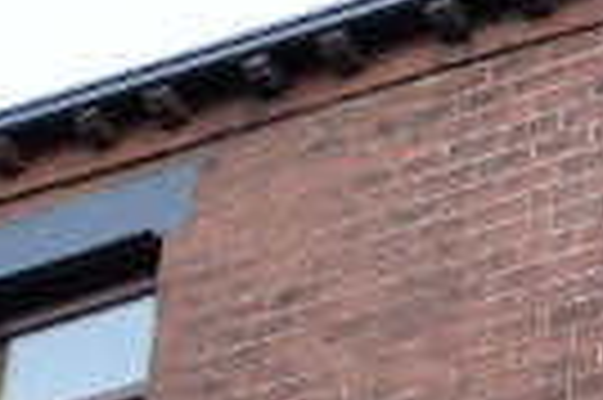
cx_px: 1782
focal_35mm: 115
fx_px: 1924
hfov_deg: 11.3
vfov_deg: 9.6
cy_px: 1148
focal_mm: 10
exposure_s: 1/100
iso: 100
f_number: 5
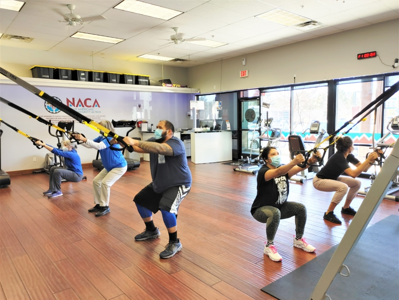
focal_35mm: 26
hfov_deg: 67.3
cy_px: 150
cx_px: 200
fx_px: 300
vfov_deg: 53.1
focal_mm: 5.58
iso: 100
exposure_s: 1/100
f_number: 1.8
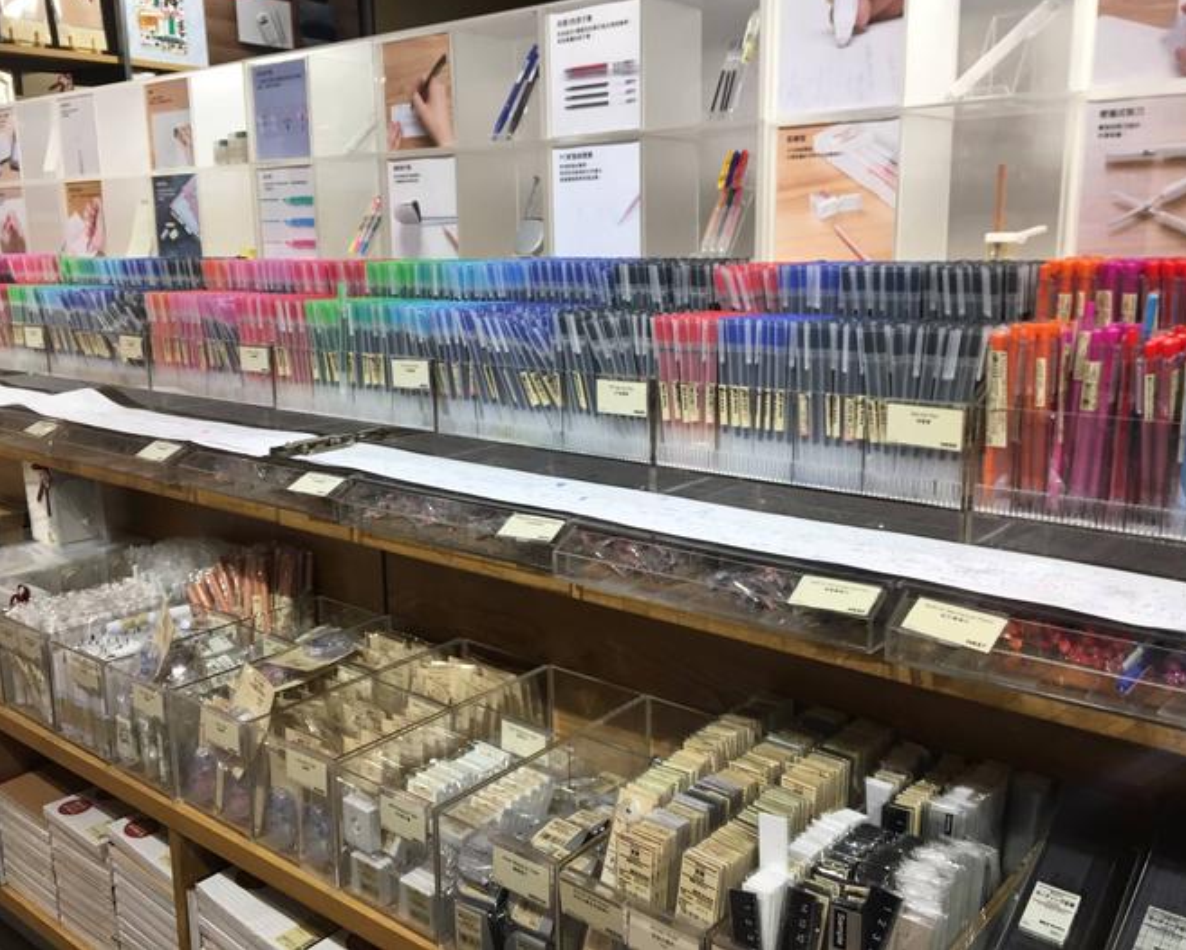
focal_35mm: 31
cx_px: 588
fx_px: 1088
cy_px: 464
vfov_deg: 47.1
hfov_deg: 57.2
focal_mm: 4.15
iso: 25
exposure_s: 1/33
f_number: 2.2
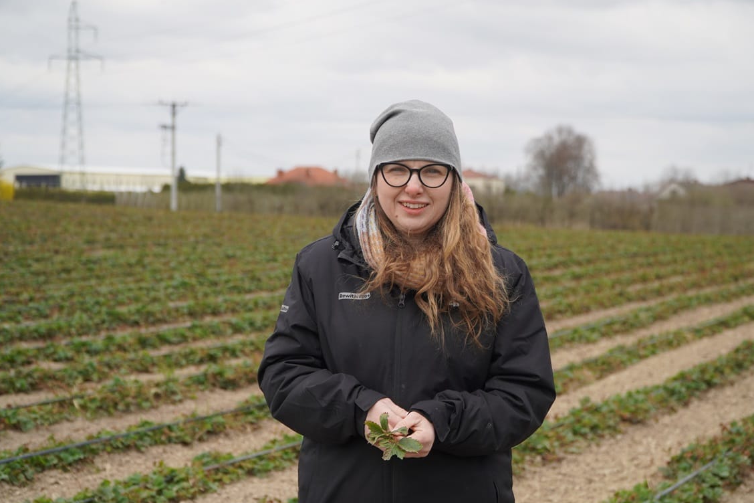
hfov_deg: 24.5
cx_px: 396
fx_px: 1738
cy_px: 262
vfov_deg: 16.5
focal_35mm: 83
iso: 100
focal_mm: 52
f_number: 4.5
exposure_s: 1/500
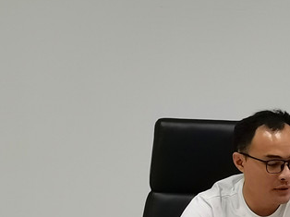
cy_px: 226
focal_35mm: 130
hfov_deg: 15.1
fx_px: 1088
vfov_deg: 11.3
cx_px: 229
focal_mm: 5.58
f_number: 1.8
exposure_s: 1/33.3
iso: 320
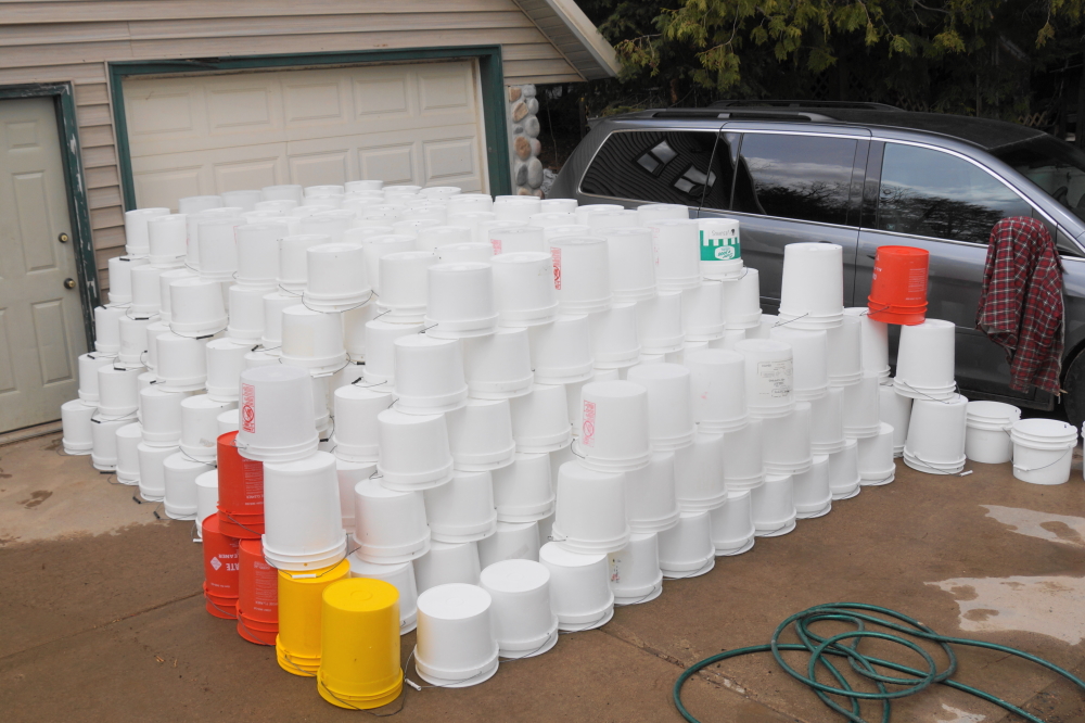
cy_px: 362
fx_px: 994
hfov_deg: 57.2
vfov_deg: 39.9
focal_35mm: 33
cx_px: 542
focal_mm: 22
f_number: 6.3
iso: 100
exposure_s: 1/160
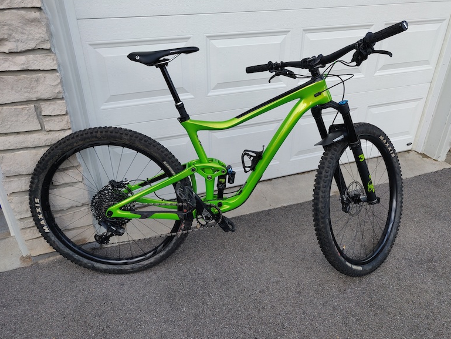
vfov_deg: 53.1
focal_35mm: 26
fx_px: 339
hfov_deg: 67.3
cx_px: 233
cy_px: 174
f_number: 1.7
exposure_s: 1/100
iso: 125
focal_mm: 4.25
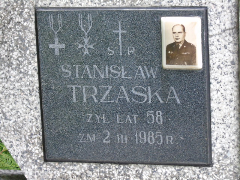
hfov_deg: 13.9
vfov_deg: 10.4
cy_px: 90
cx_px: 120
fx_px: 985
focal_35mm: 142
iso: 400
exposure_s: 1/80
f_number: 4.7
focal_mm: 25
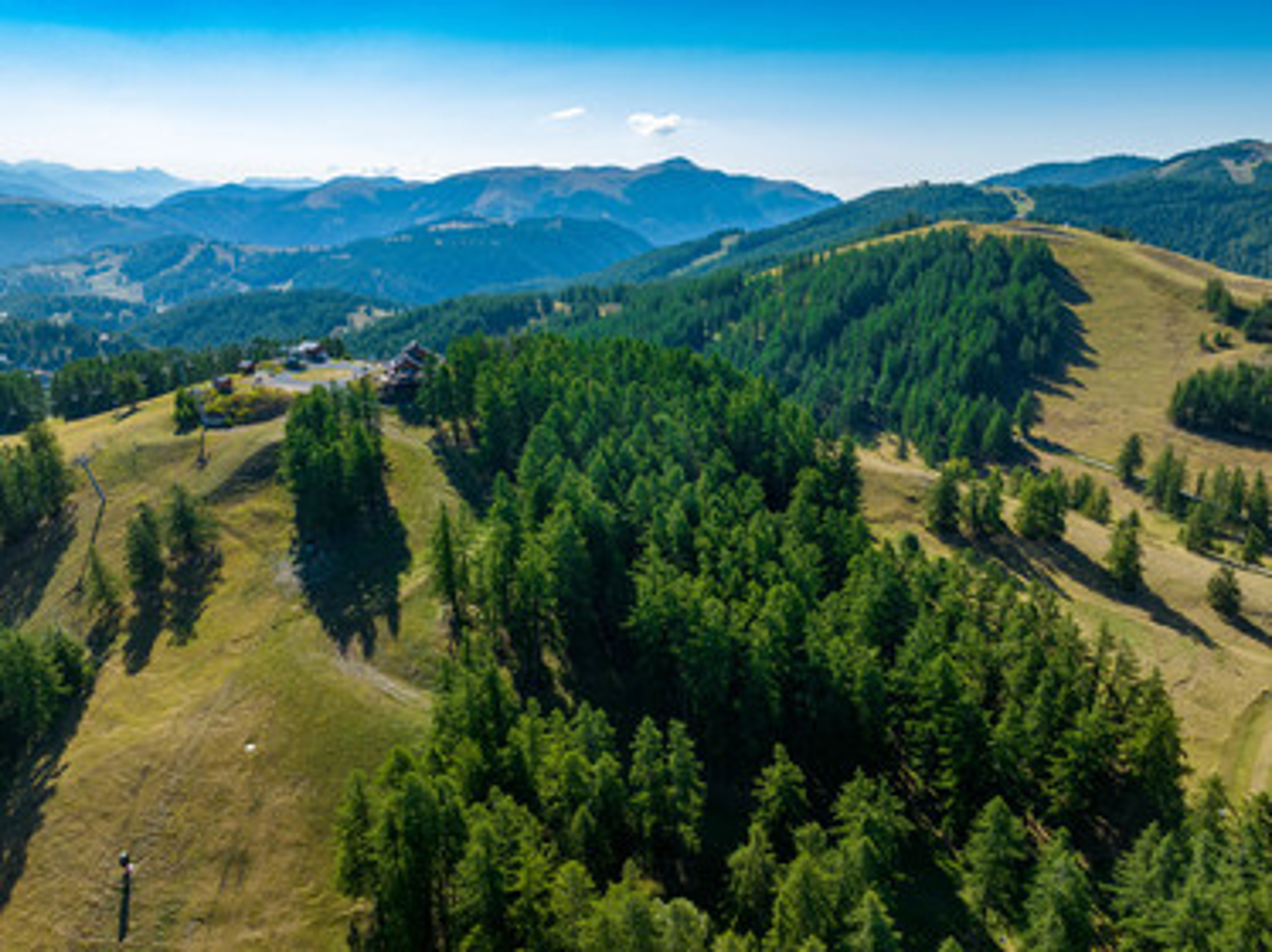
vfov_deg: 56.8
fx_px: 881
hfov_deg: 71.6
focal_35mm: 24
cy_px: 476
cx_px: 636
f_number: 8
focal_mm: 12.3
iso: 100
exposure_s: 1/240
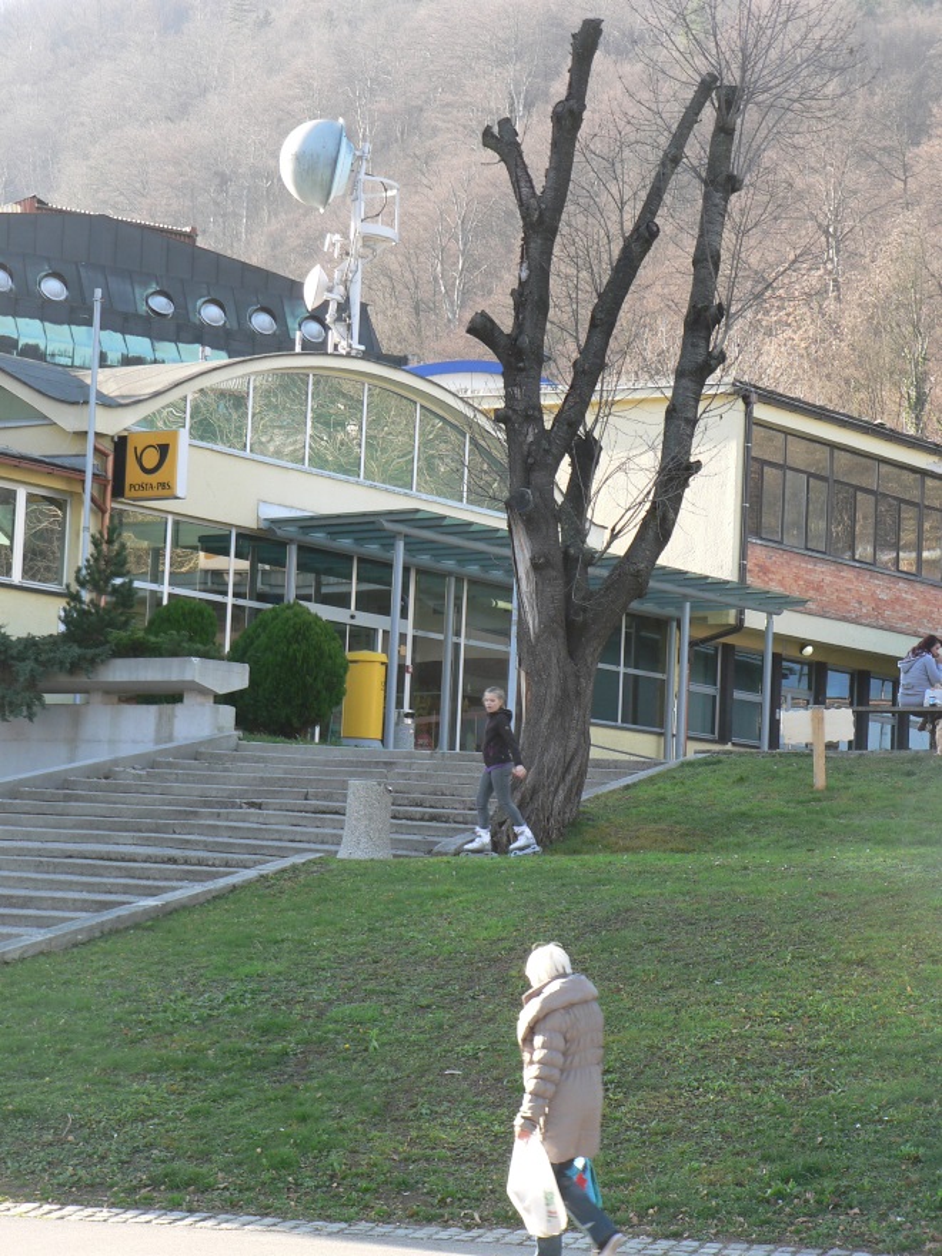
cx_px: 471
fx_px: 3157
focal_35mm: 87
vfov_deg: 22.5
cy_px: 628
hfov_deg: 17.0
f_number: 3.2
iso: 80
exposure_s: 1/100
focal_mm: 14.5
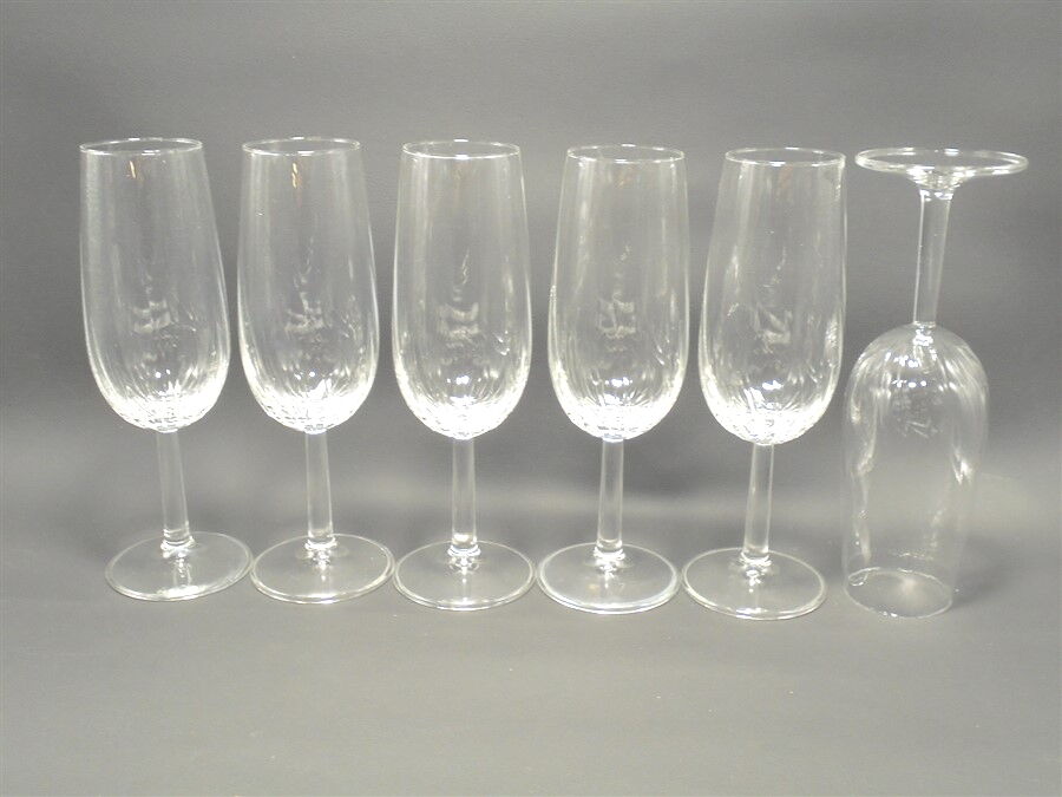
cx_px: 531
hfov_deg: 49.0
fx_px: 1166
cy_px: 398
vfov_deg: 37.7
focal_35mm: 38
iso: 200
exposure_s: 1/30
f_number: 4.2
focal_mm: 6.9
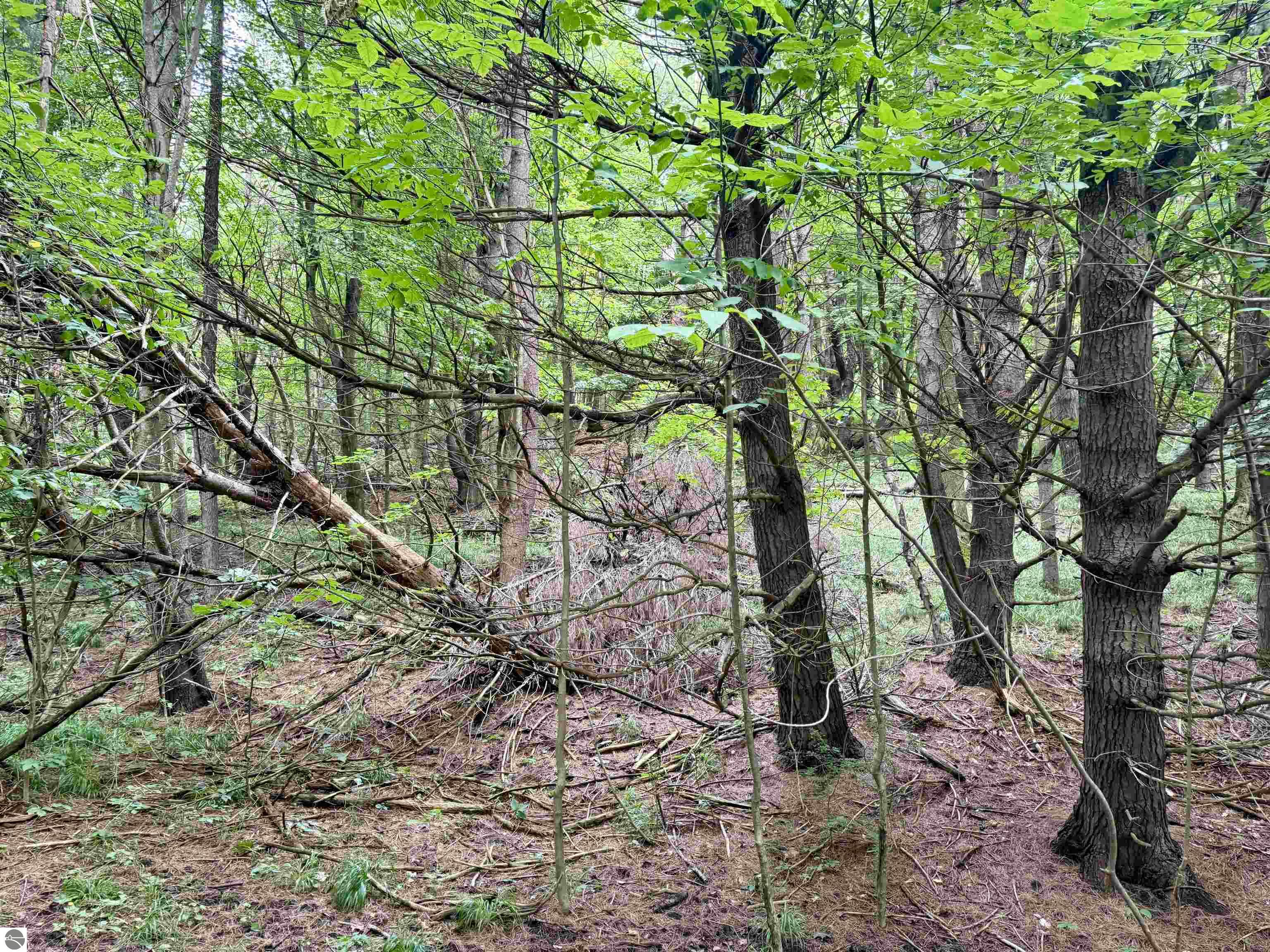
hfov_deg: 71.6
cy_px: 476
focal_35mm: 24
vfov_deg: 56.8
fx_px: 881
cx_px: 635
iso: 200
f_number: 1.78
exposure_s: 1/104
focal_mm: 6.76
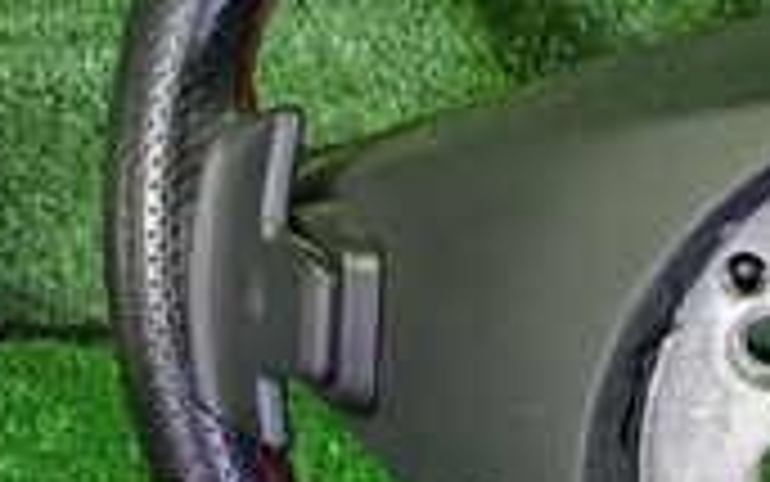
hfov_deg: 20.4
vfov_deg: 14.1
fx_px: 1952
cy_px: 221
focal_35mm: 93
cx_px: 995
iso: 800
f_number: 2
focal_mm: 4.5
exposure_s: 1/25
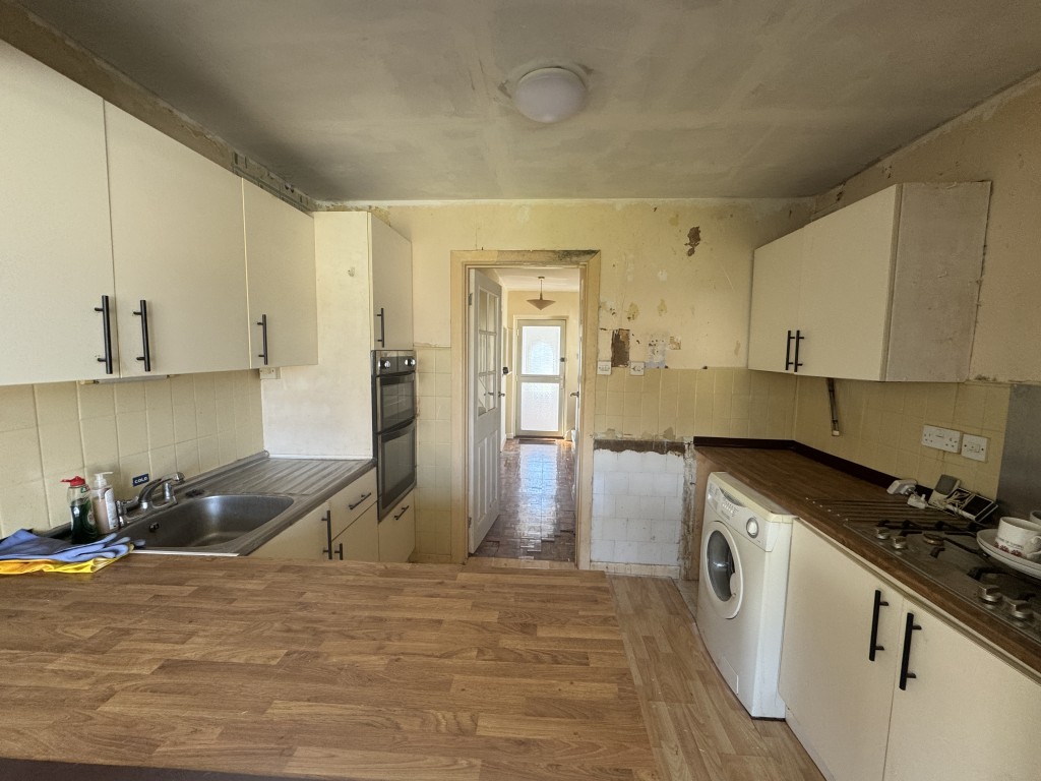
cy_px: 390
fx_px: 421
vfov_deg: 85.7
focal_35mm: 14
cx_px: 520
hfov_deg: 102.1
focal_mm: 2.22
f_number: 2.2
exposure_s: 1/99
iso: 125
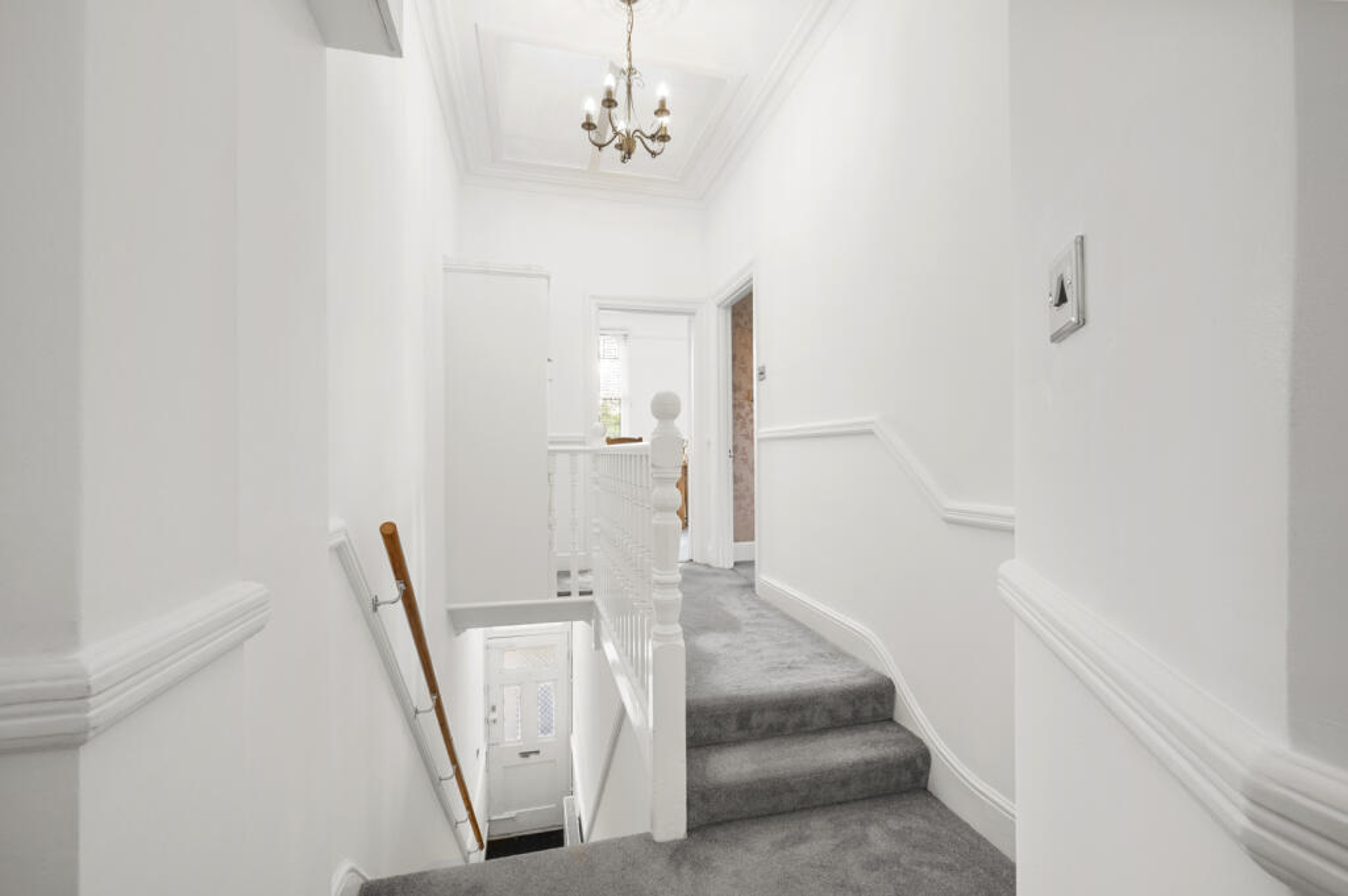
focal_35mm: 16
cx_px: 674
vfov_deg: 75.4
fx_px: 580
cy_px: 448
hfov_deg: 98.6
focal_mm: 15.5
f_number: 16
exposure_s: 1
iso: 200
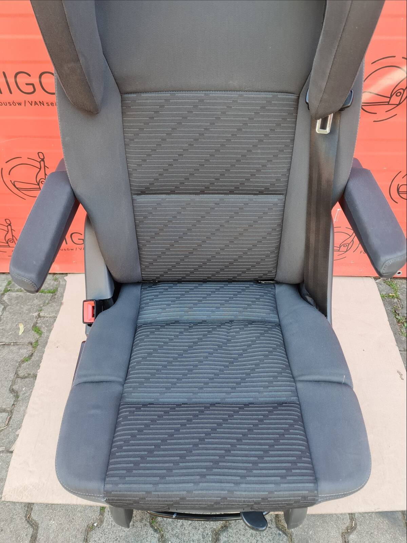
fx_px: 408
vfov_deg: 67.3
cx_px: 204
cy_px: 272
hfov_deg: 53.1
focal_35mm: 26
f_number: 1.8
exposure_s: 1/100
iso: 160
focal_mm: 5.4
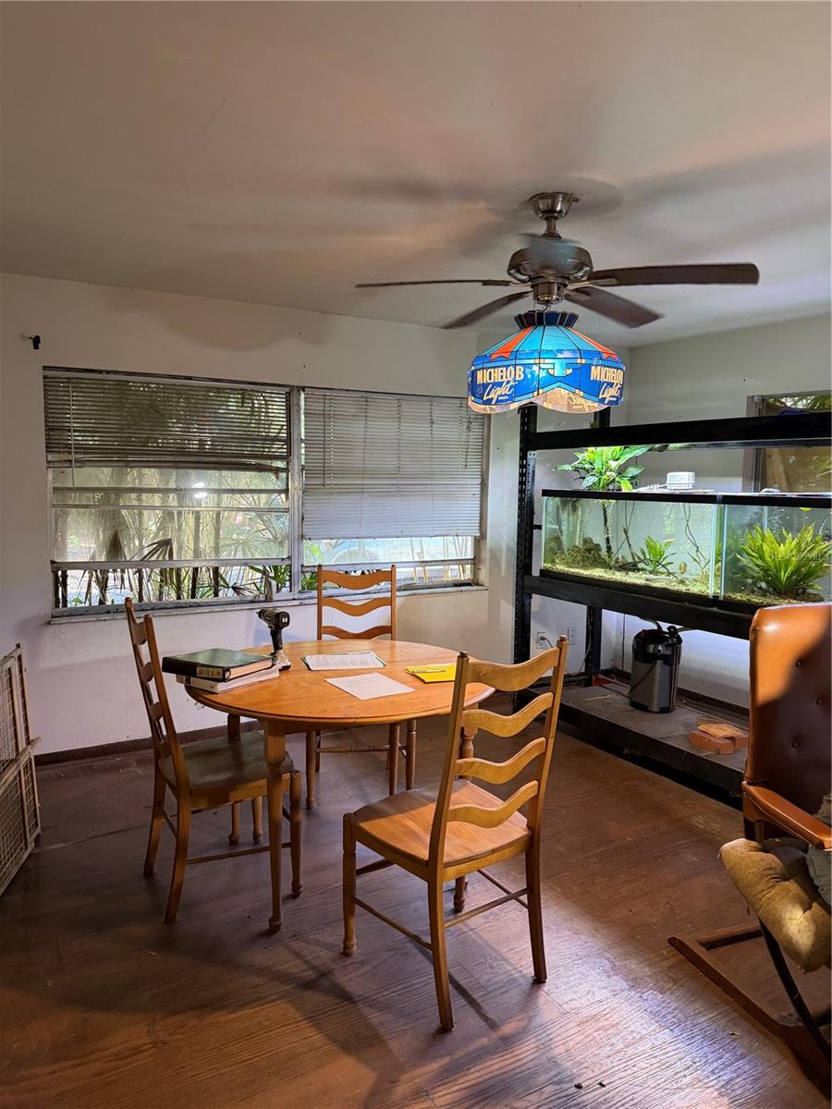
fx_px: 769
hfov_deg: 56.8
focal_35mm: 24
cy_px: 554
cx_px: 416
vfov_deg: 71.6
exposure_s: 1/60
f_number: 1.78
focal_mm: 6.76
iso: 400
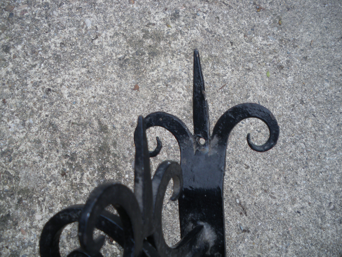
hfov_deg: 51.4
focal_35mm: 36
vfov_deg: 39.7
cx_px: 171
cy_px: 128
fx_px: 356
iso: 100
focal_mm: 6.3
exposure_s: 1/50
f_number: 3.5
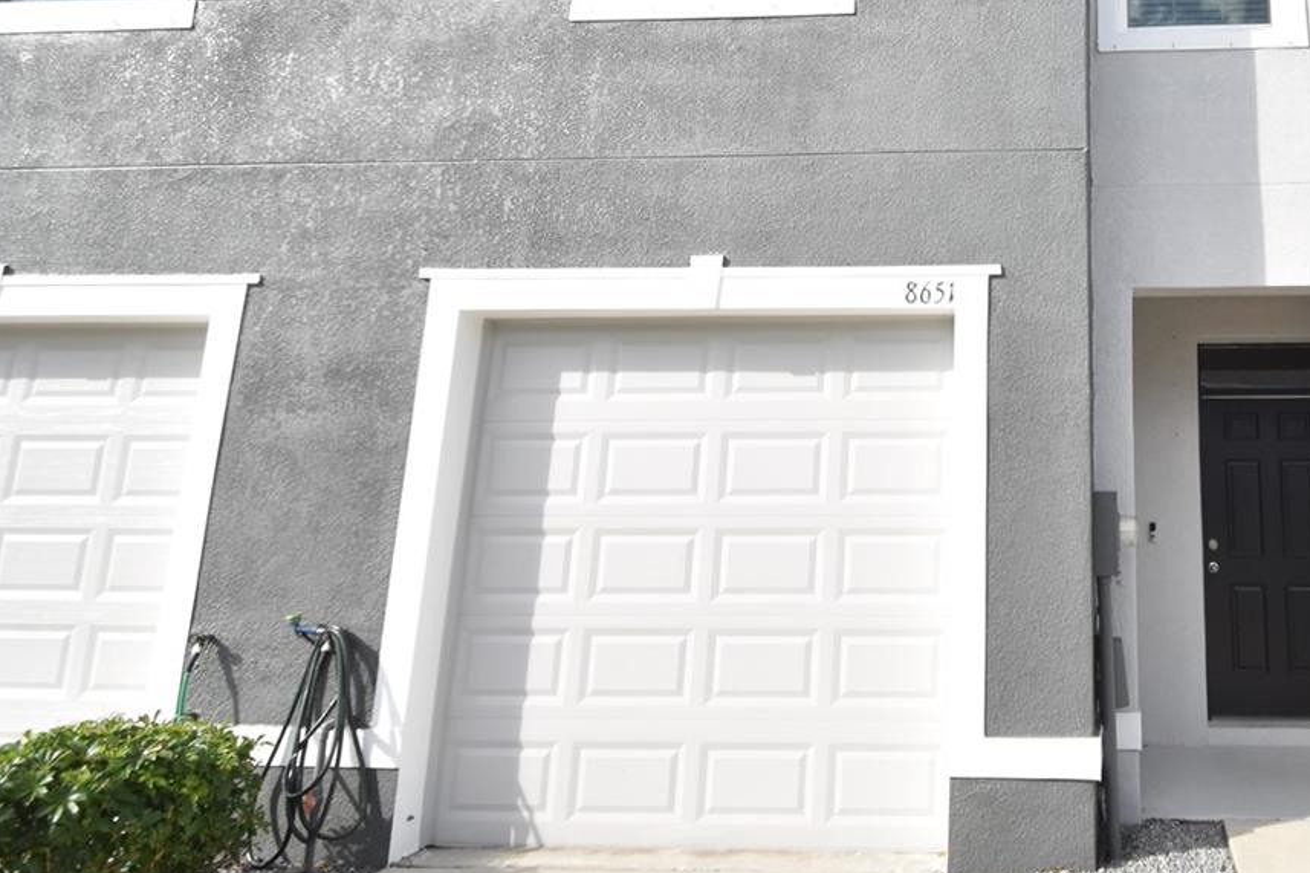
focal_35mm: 28
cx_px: 1062
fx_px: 1019
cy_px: 251
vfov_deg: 45.2
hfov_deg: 59.9
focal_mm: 10
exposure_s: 1/4000
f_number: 3.5
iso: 800
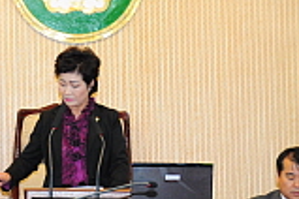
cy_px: 205
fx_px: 1487
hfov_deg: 11.4
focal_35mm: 179
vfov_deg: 7.6
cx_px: 55
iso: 800
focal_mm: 38
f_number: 3.2
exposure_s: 1/80
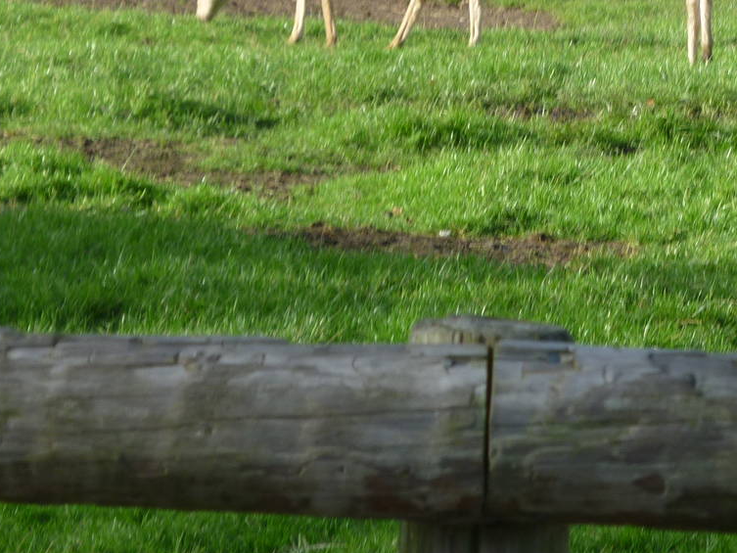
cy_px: 102
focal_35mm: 425
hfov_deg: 4.7
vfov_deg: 3.5
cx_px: 659
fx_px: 9050
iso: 100
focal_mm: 36
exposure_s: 1/125
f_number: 5.9
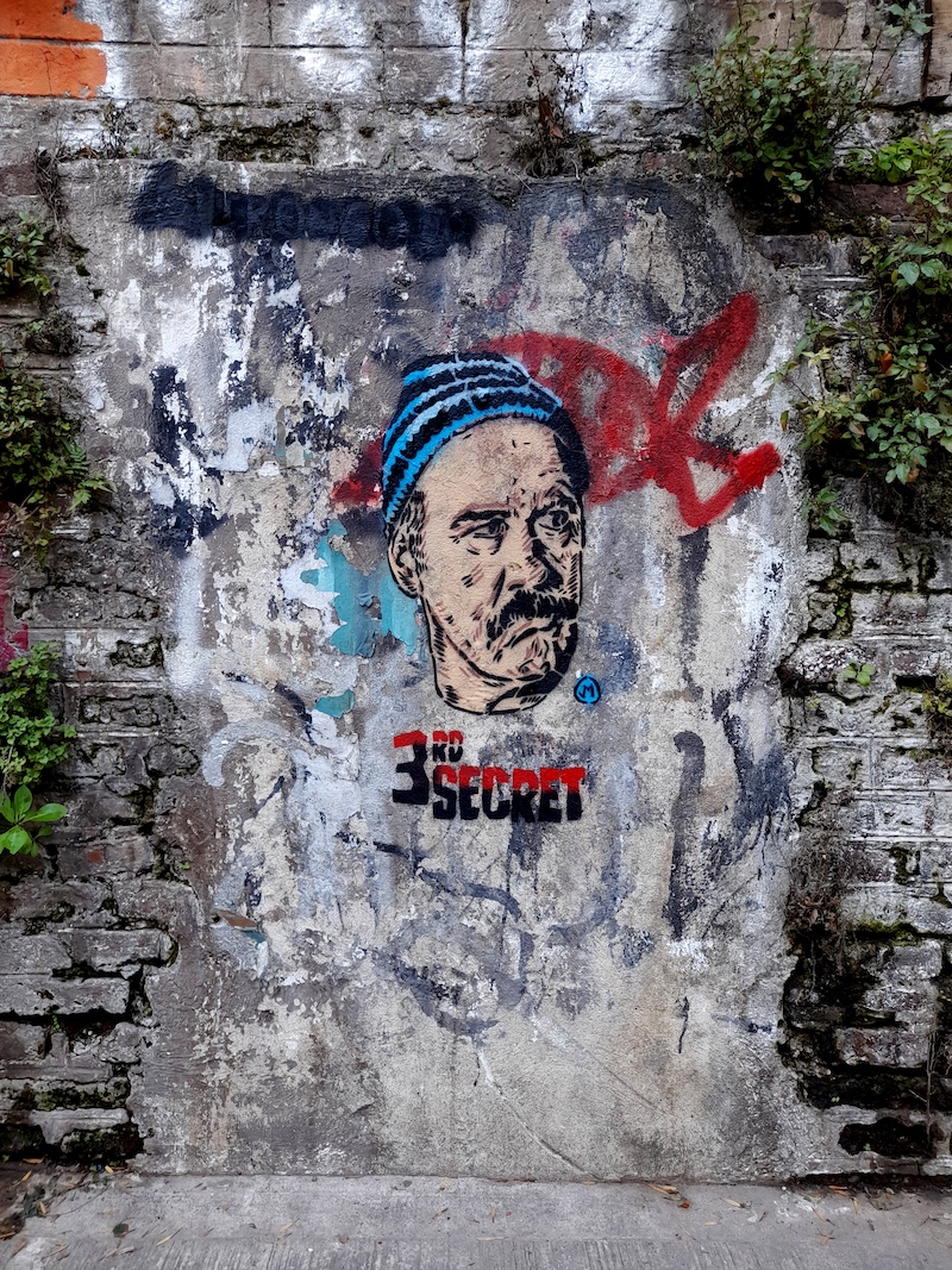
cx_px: 476
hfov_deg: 54.9
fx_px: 917
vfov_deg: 69.4
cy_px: 635
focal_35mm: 25
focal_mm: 4.6
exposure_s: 1/50
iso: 40
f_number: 2
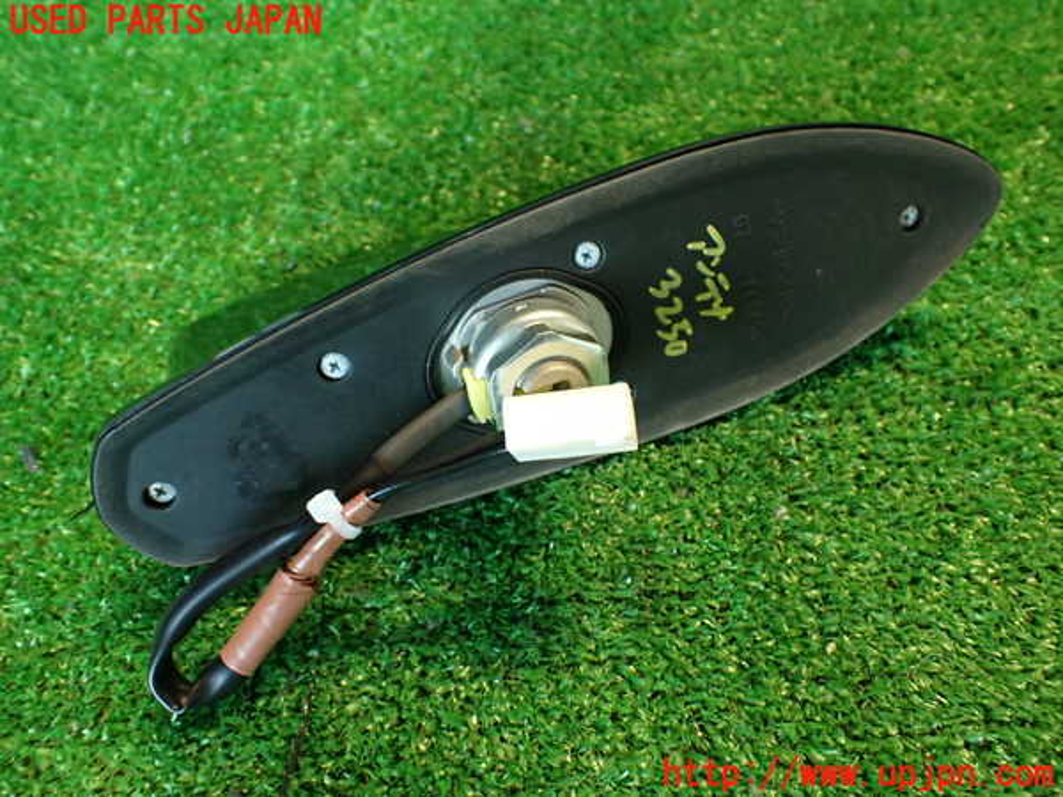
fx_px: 983
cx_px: 532
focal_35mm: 32
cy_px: 398
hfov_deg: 56.8
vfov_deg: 44.2
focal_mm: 5.79
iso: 400
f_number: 2.4
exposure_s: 1/30
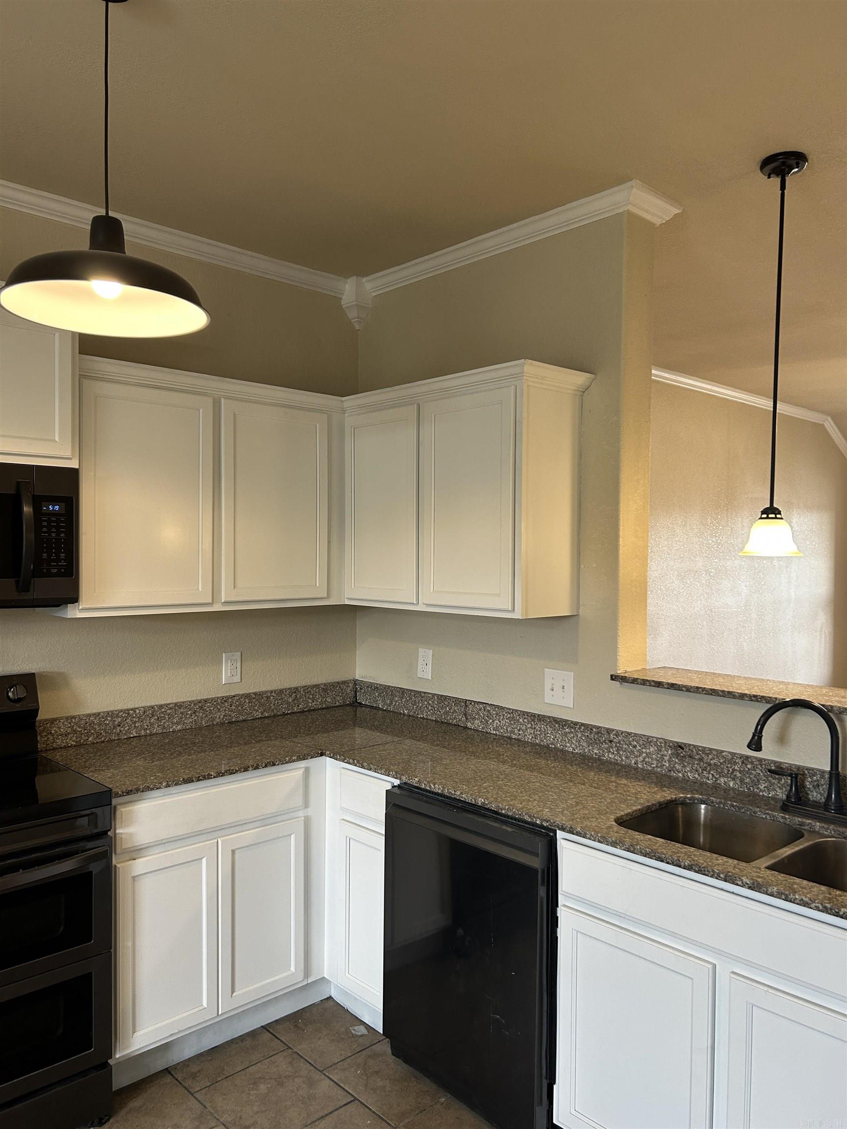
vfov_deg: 67.3
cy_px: 564
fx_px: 848
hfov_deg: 53.1
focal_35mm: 26
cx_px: 424
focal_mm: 5.7
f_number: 1.5
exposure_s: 1/60
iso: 125
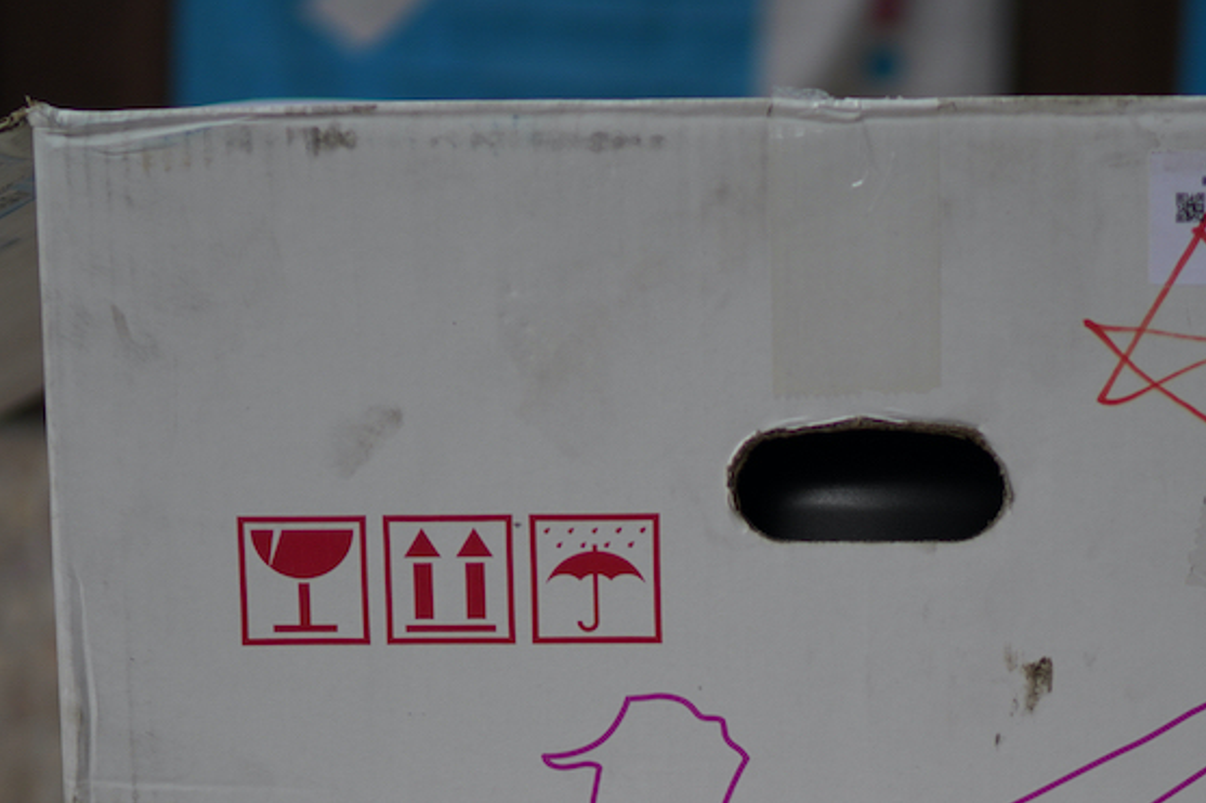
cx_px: 927
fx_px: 2947
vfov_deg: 15.1
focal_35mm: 88
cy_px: 872
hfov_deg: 22.9
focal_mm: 35
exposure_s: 1/800
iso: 100
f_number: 1.4
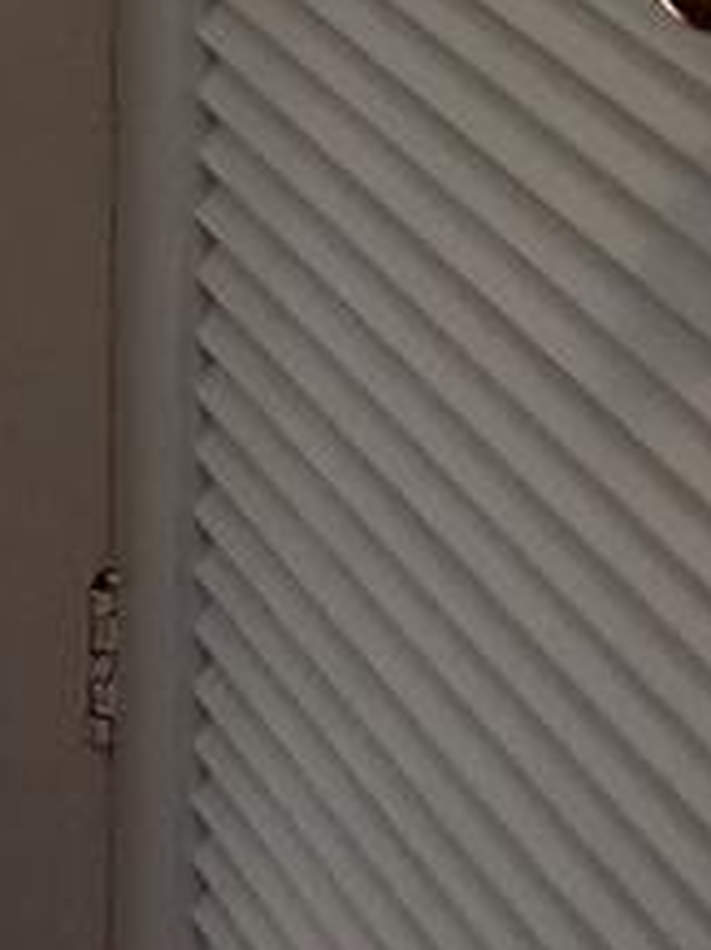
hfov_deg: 9.8
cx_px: -178
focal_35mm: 148
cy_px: -490
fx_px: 4057
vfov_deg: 12.6
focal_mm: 4
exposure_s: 1/60
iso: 160
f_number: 1.8
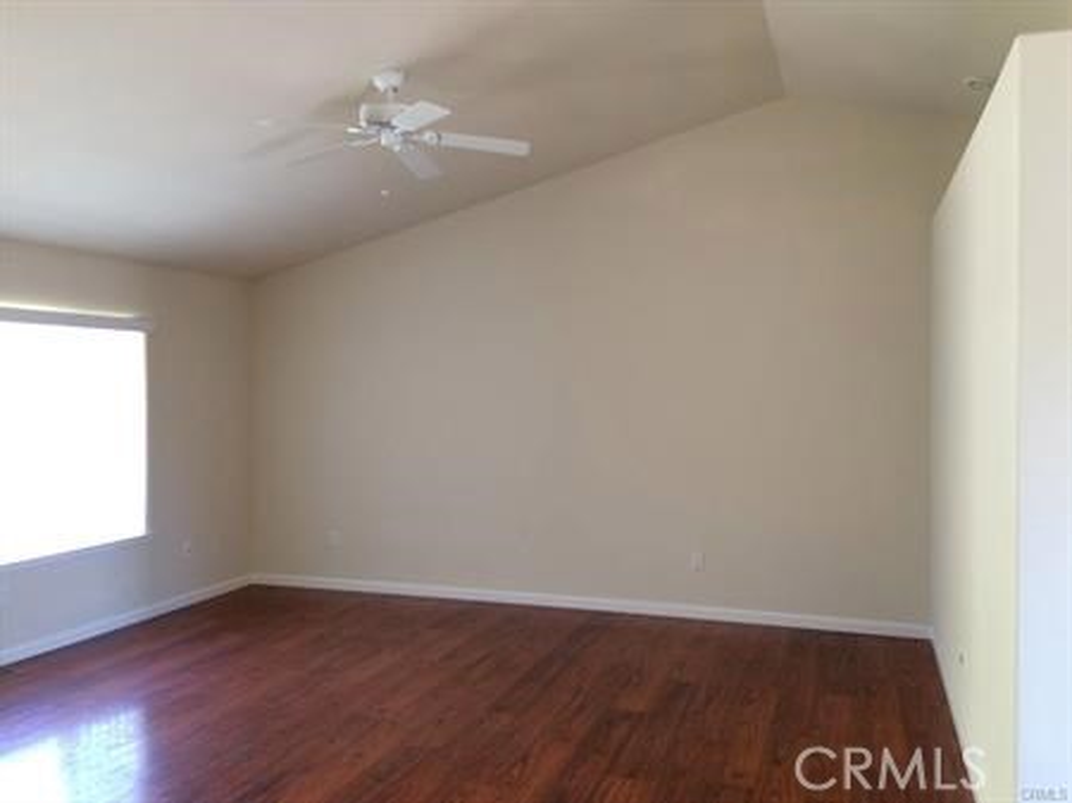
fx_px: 898
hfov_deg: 61.7
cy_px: 402
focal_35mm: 29
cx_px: 536
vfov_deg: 48.2
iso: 100
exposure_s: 1/30
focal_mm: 4.15
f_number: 2.2
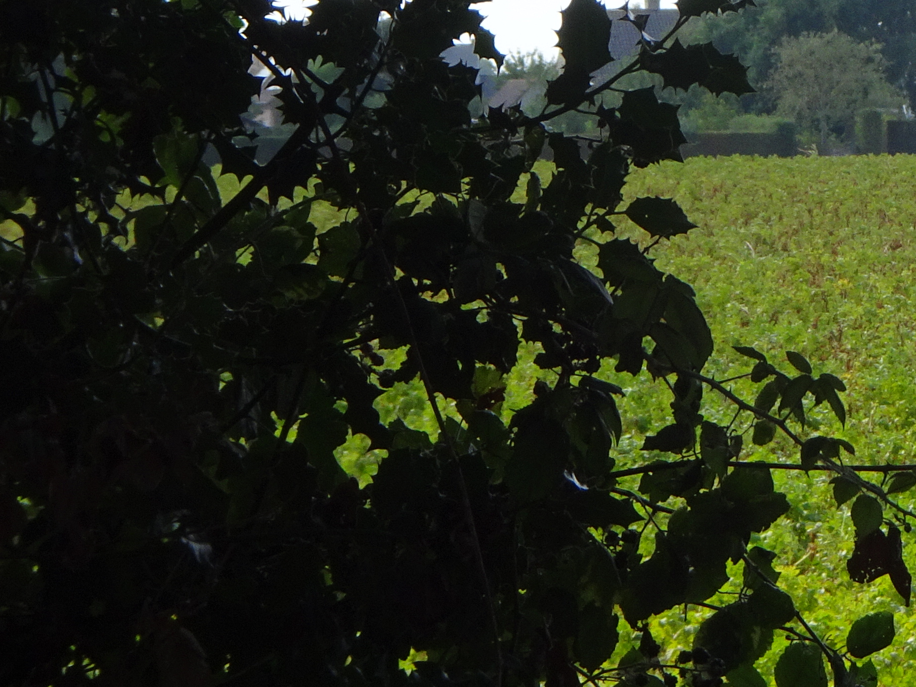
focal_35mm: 296
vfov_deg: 5.0
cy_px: 13
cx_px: 1179
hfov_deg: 6.6
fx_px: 7831
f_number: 5.6
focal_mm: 19.1
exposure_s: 1/250
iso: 80
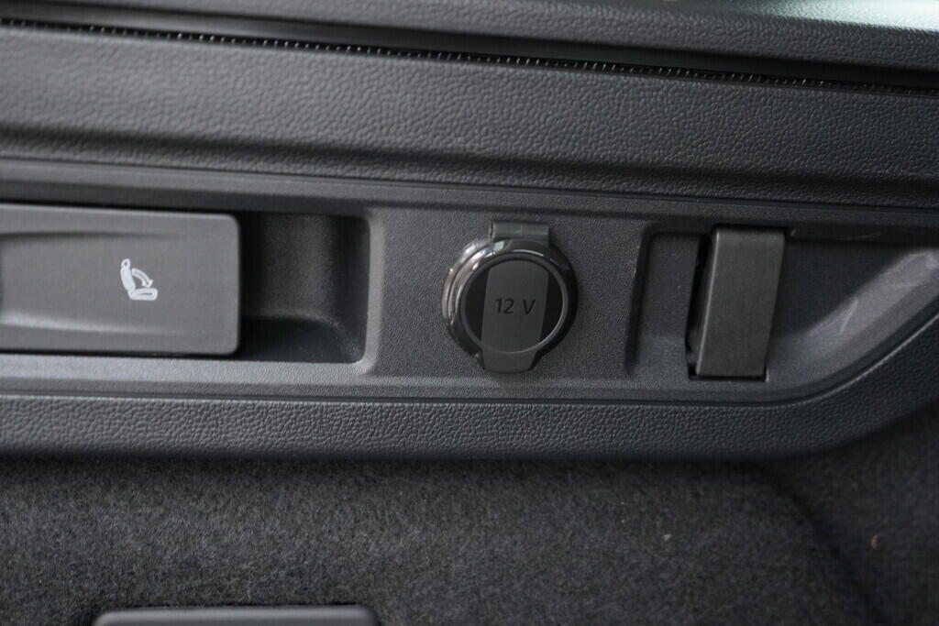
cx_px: 470
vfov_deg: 36.9
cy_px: 313
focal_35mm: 36
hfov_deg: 53.1
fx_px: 939
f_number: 2.8
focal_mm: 24
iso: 1250
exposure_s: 1/40
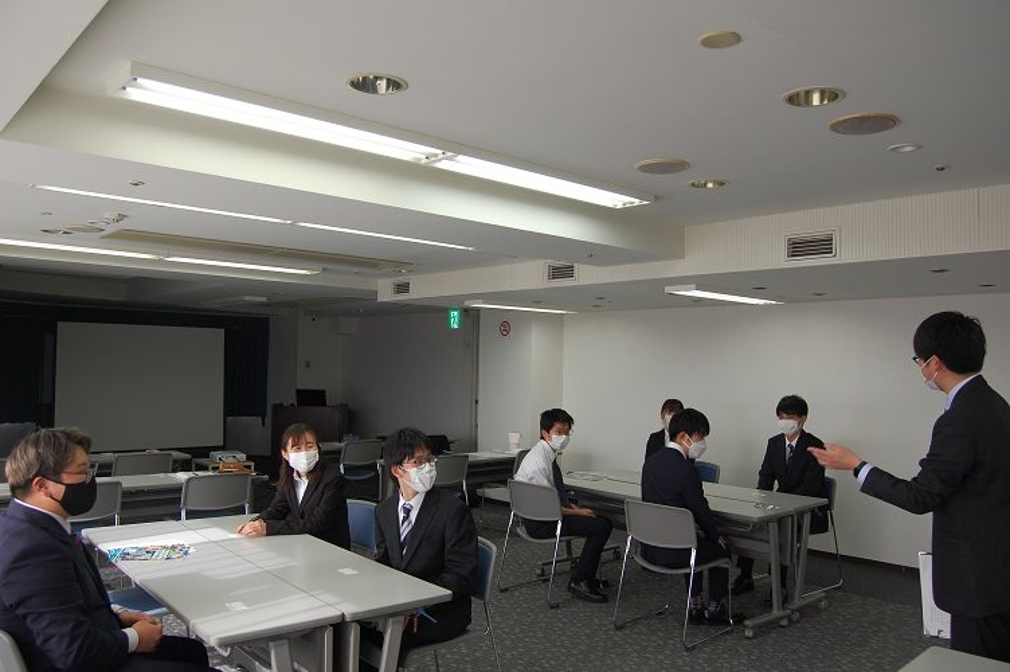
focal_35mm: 27
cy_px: 336
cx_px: 505
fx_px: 757
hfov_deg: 67.4
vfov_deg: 47.8
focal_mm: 18
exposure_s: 1/125
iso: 320
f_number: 5.6
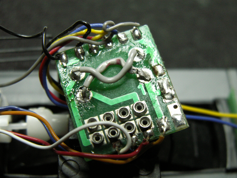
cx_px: 118
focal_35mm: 62
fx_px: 424
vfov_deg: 23.7
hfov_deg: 31.2
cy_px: 89
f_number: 3.2
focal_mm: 10.28
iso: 160
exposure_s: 1/30
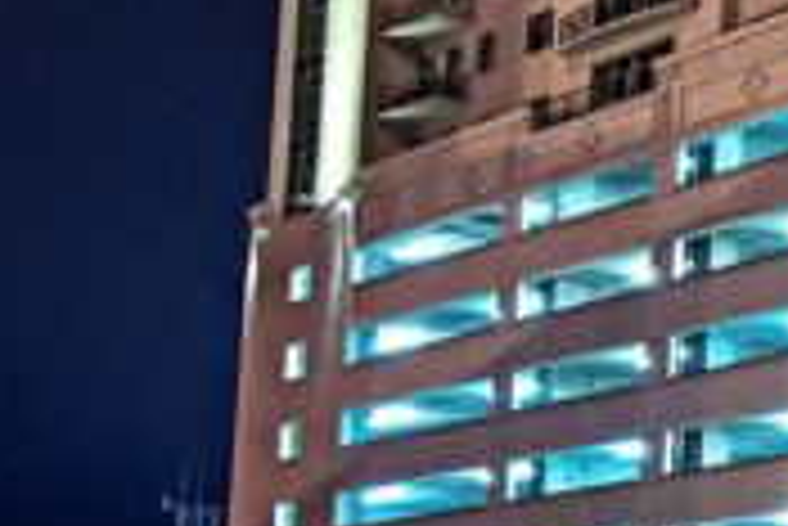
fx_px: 1796
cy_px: -643
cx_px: 1279
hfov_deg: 20.2
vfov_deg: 13.4
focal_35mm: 82
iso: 2000
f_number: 5.6
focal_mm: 14
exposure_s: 1/10
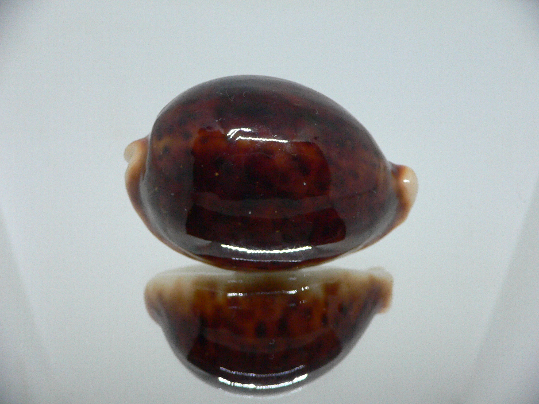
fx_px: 545
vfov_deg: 40.7
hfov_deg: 52.6
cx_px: 270
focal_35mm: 35
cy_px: 202
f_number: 2.8
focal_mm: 4.6
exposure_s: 1/40
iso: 200
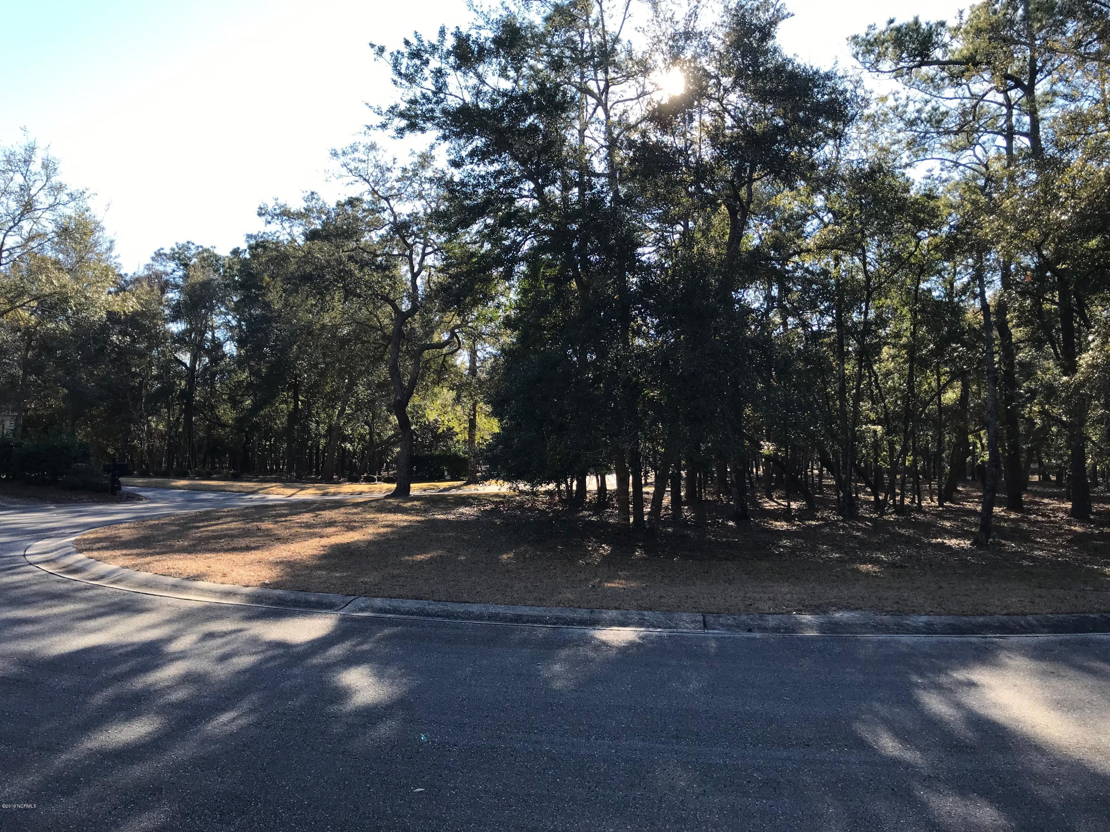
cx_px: 555
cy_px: 416
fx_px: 898
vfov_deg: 49.7
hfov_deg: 63.4
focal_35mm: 28
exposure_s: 1/679
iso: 20
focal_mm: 3.99
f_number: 1.8
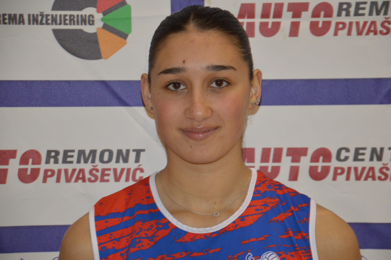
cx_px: 196
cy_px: 130
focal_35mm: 158
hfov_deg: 13.1
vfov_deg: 8.7
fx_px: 1709
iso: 360
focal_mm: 105
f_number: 5.6
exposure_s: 1/30
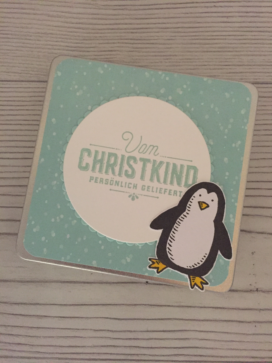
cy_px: 182
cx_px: 136
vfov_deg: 61.7
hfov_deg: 48.2
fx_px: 304
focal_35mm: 29
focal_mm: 4.15
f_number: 2.2
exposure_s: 1/17
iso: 400
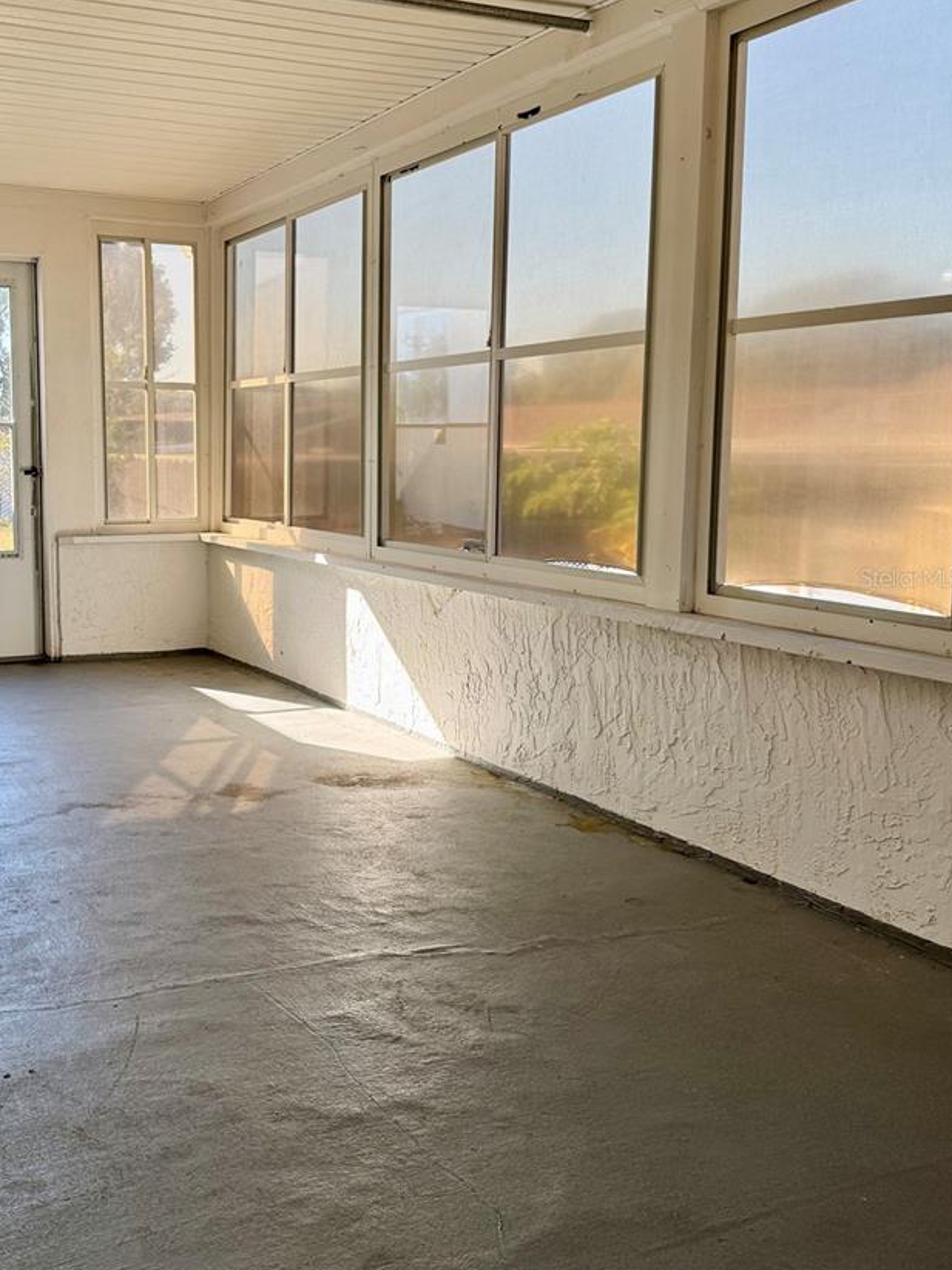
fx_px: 1284
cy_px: 577
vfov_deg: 52.6
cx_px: 275
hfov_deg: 39.9
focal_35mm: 35
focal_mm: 6.76
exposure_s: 1/248
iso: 64
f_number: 1.78
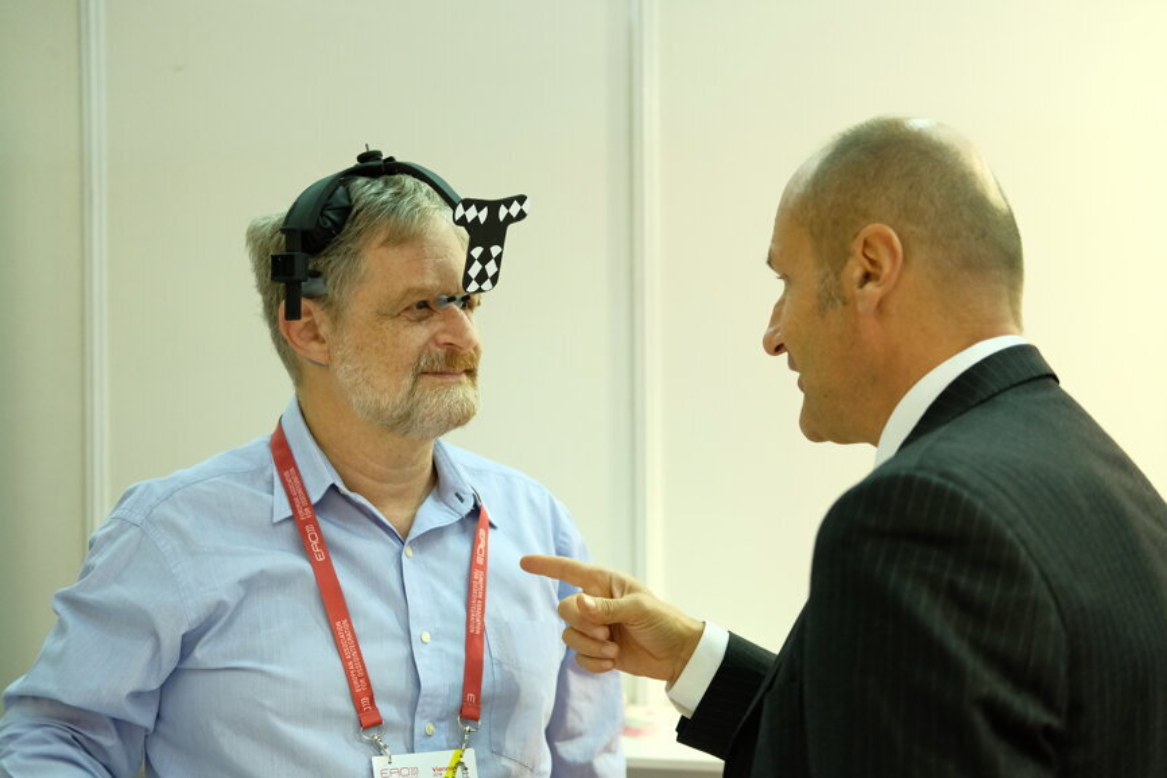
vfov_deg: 25.5
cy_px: 389
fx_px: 1718
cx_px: 584
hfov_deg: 37.5
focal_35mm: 53
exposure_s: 1/170
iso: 1600
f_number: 2
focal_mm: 35
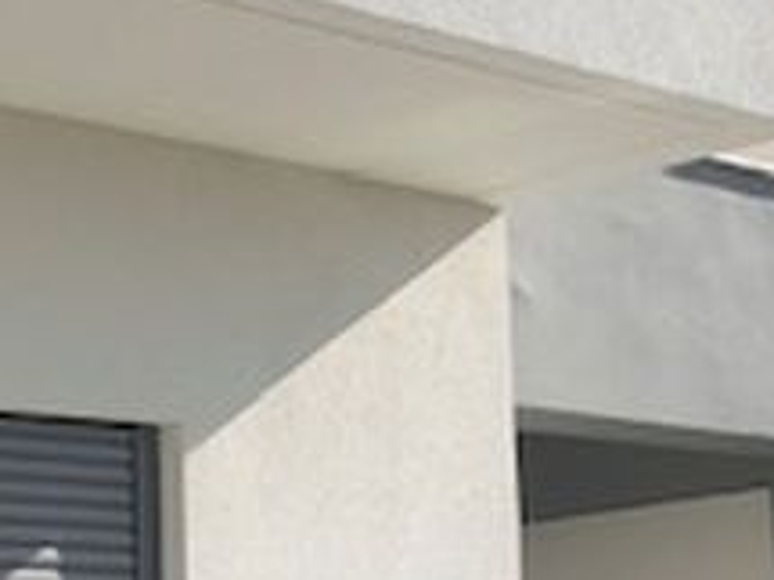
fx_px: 2793
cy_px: 396
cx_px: 576
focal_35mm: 125
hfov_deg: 15.7
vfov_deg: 11.8
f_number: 1.8
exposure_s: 1/3436
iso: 25
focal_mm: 3.99
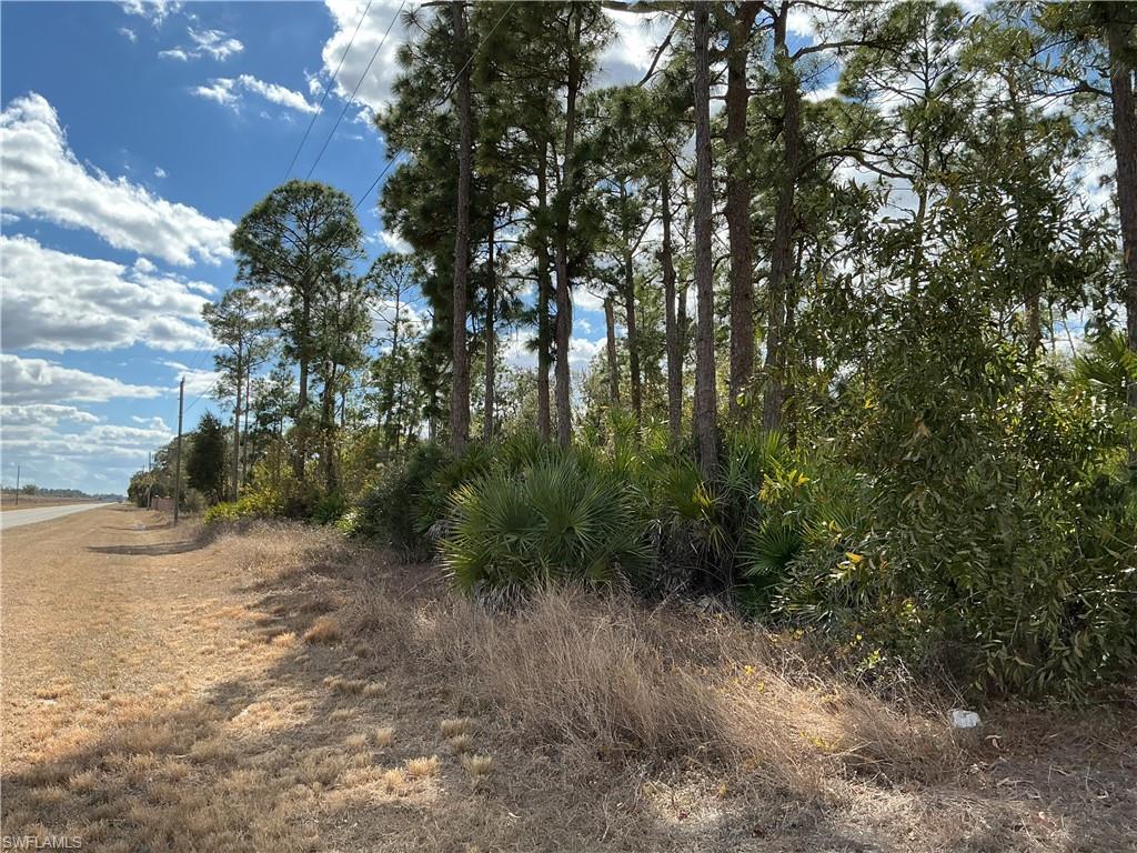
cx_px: 568
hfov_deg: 61.7
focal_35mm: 29
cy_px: 426
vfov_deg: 48.2
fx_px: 953
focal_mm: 3
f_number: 1.8
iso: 25
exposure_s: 1/1168
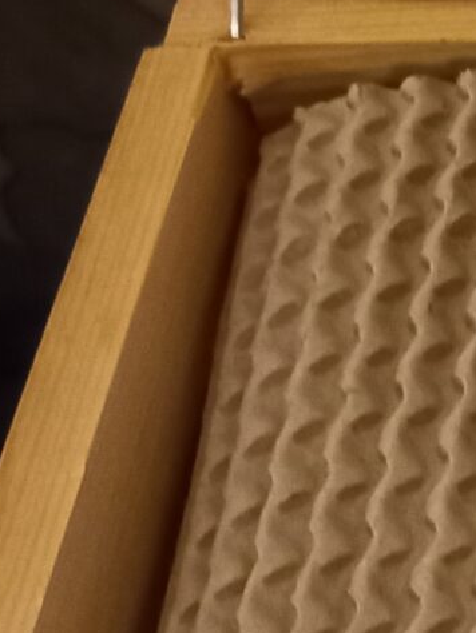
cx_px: 1199
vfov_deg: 13.2
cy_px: -513
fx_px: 2473
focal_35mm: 135
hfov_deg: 9.6
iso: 500
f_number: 2
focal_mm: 4.6
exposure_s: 1/20
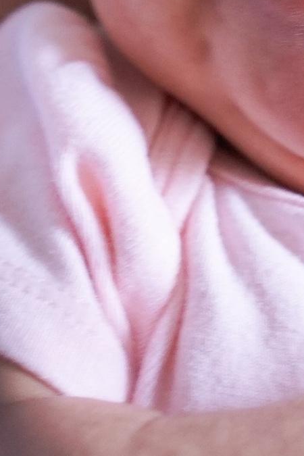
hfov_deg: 6.9
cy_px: 28
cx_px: 259
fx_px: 2520
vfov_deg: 10.3
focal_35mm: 199
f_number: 2.5
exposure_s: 1/50
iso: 640
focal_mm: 35
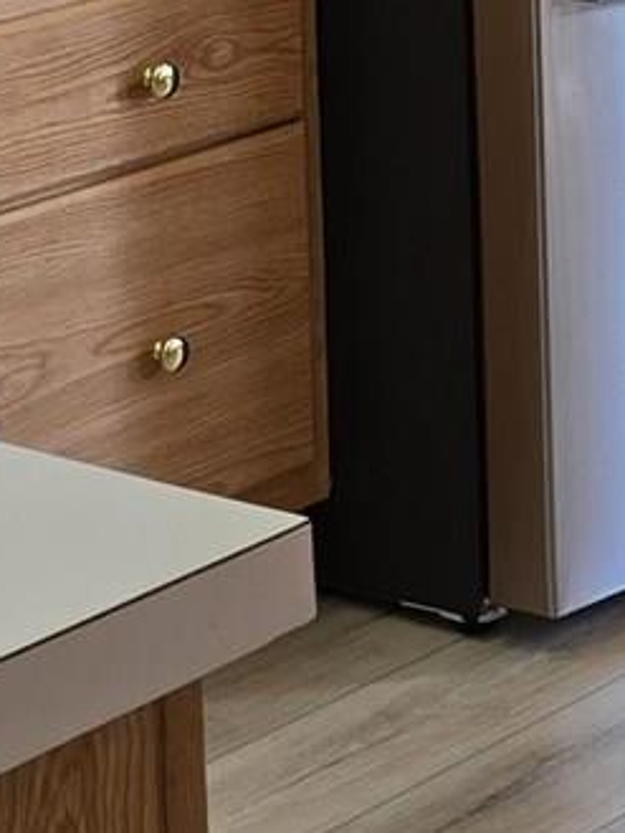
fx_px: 3873
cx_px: 855
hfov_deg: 9.0
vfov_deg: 11.9
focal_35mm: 161
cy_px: -248
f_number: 1.7
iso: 80
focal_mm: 6.3
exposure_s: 1/120
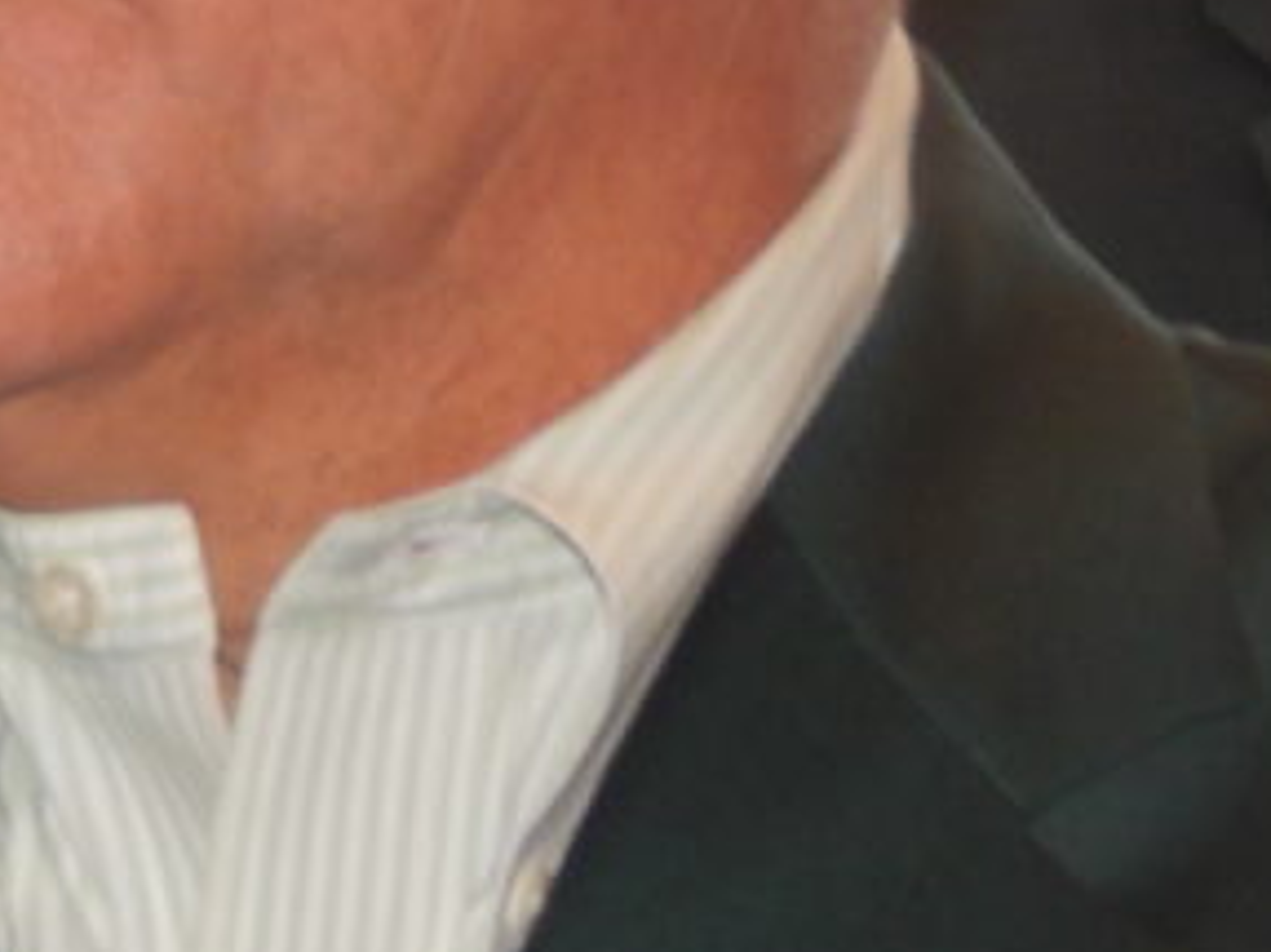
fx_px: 12295
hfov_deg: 5.9
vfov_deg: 4.4
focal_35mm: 335
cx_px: 58
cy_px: -9
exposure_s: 1/30
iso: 200
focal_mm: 16.6
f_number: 4.4
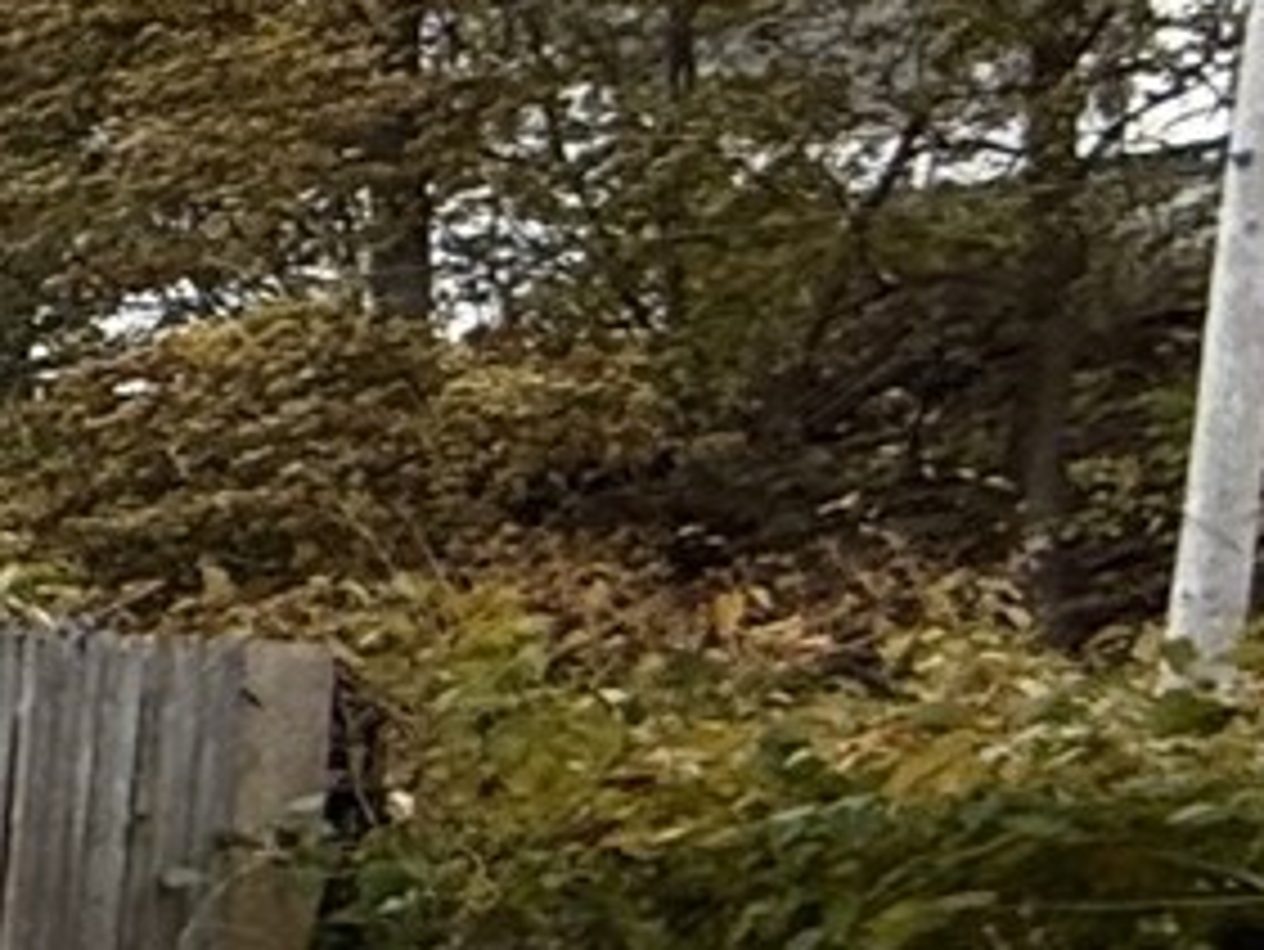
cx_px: -2690
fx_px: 3726
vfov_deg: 14.1
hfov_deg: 10.9
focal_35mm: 102
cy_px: 1139
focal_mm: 2.22
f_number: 2.2
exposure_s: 1/198
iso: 64
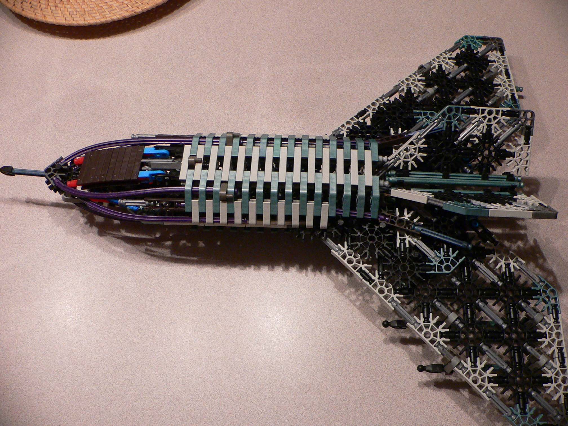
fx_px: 574
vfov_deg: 40.7
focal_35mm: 35
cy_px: 213
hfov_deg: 52.6
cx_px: 284
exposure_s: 1/25
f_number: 2.8
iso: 200
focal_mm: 4.6
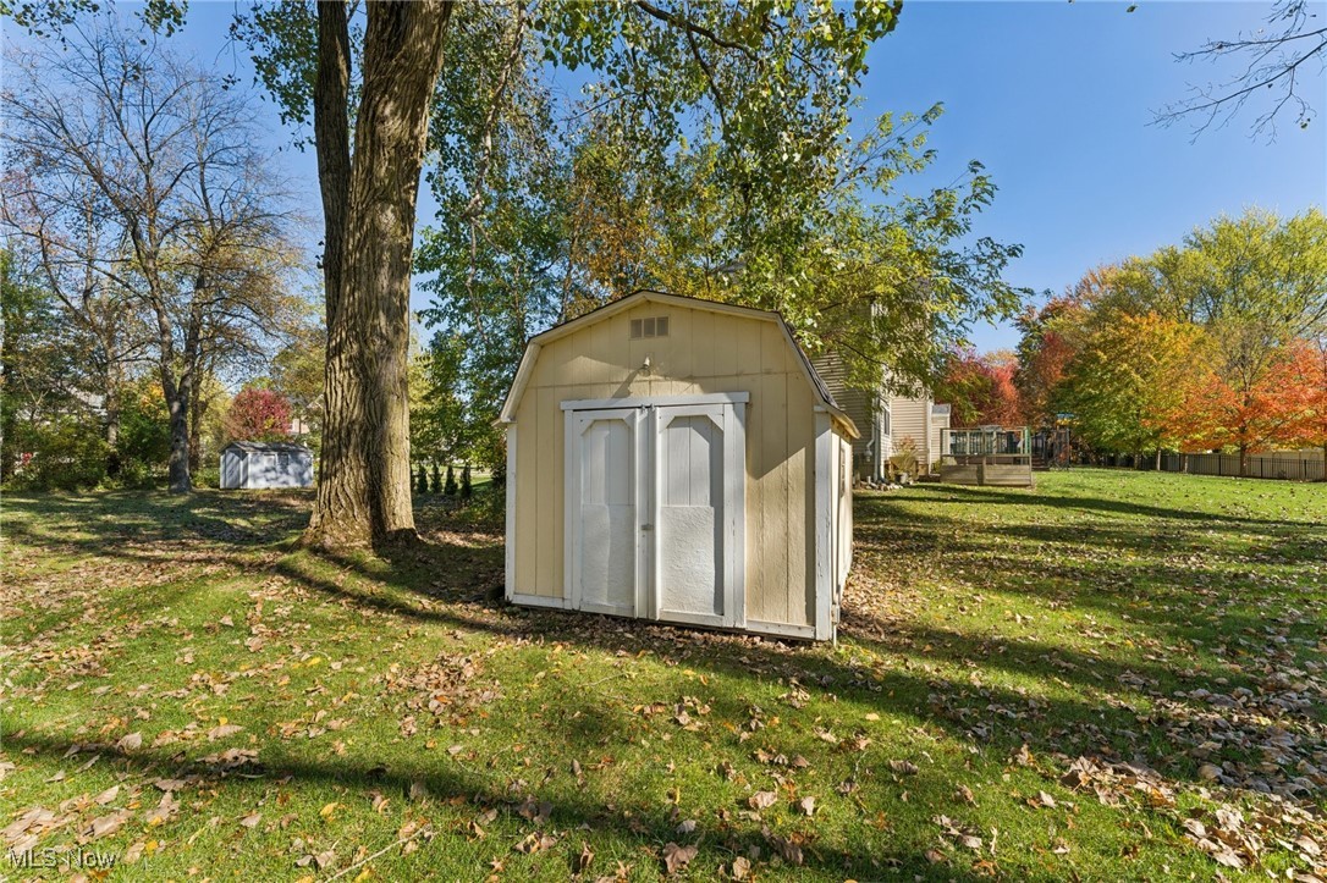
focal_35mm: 14
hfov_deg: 104.3
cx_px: 664
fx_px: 516
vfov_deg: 81.2
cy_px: 442
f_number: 8
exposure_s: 1/200
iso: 200
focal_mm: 14
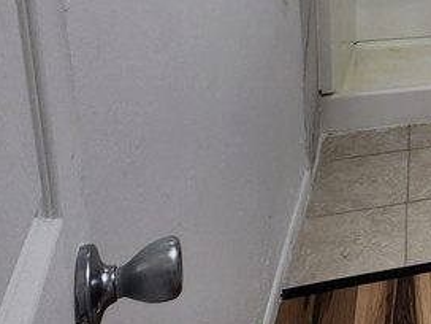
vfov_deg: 25.8
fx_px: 610
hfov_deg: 26.0
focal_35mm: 49
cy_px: -89
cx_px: 678
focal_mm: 2.2
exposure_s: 1/120
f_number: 2.2
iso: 80
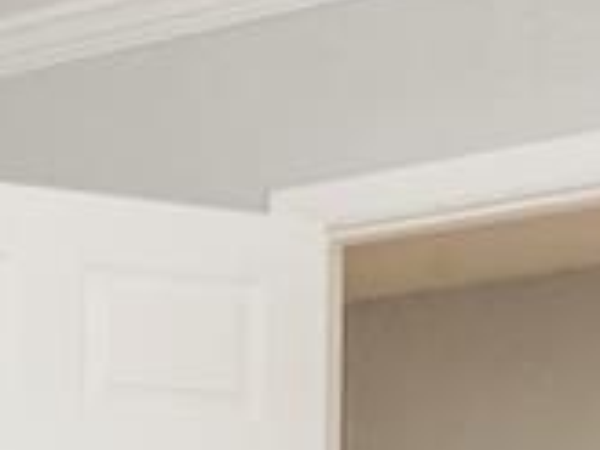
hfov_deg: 19.8
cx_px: -4
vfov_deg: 14.1
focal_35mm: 96
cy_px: 730
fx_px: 1664
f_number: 9
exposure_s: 1/50
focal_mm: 16
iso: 160
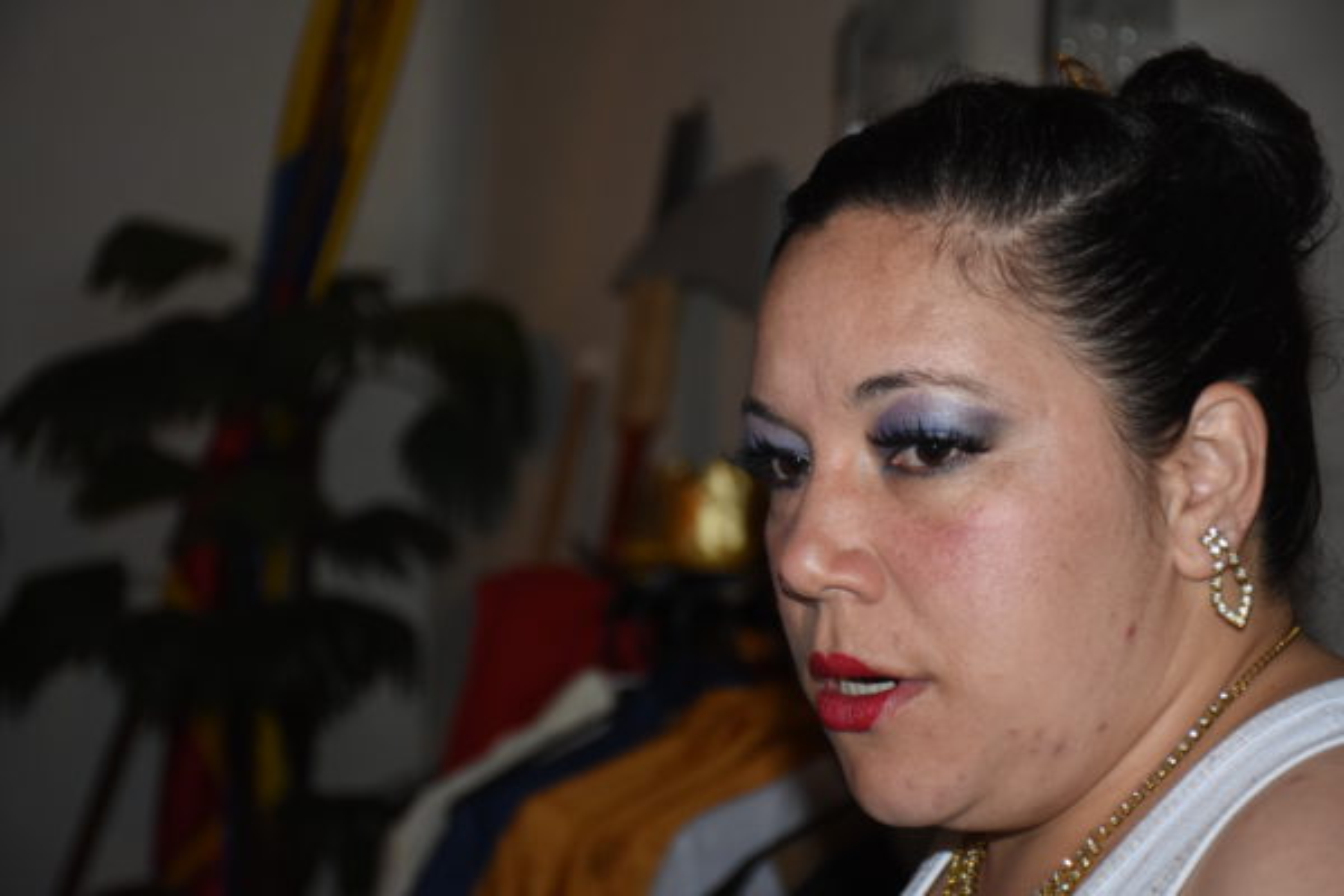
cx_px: 672
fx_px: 3360
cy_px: 448
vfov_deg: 15.2
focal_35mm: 90
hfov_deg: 22.6
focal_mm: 60
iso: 800
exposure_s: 1/40
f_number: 5
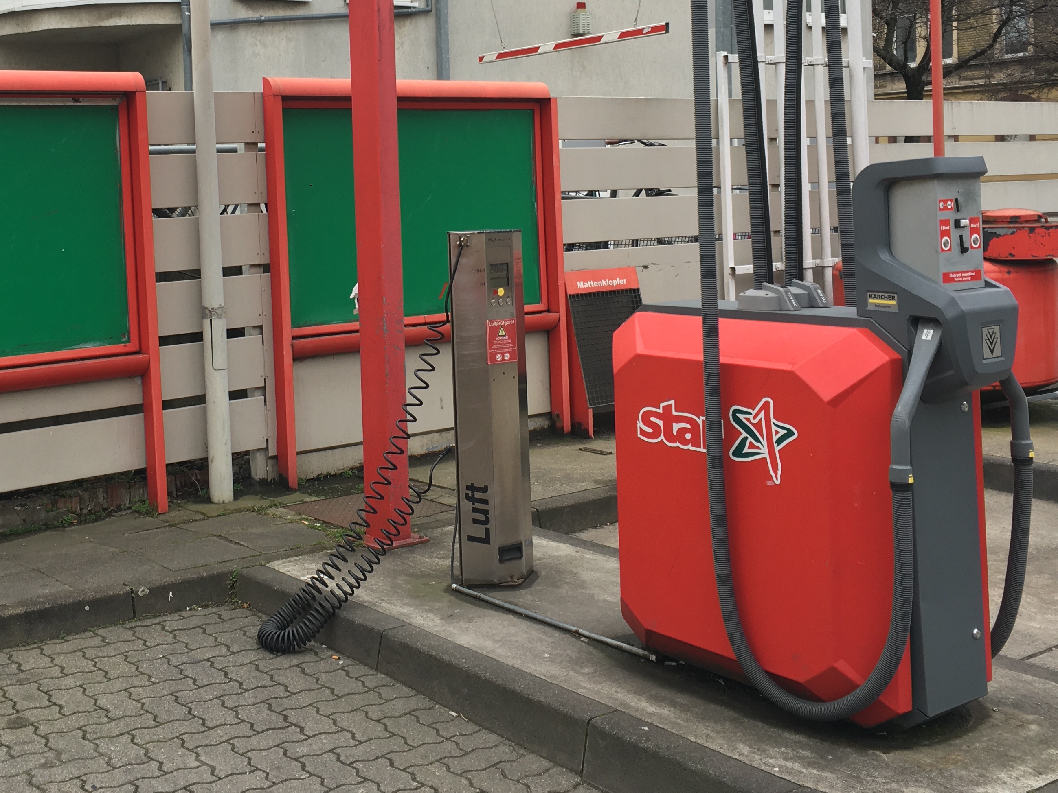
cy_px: 210
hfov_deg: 41.7
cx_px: 379
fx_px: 1376
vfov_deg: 31.7
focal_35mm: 45
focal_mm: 4.15
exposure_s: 1/134
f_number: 2.2
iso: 25
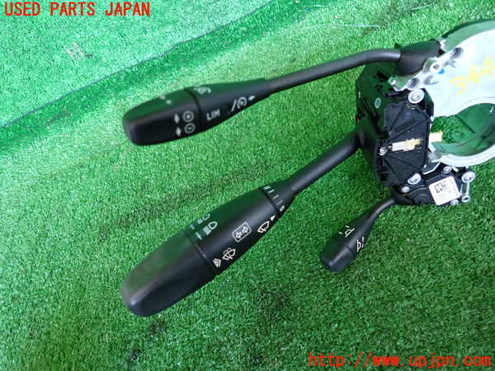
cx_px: 248
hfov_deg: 69.4
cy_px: 186
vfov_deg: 54.9
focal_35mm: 25
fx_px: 357
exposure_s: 1/30
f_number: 2
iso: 400
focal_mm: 4.5
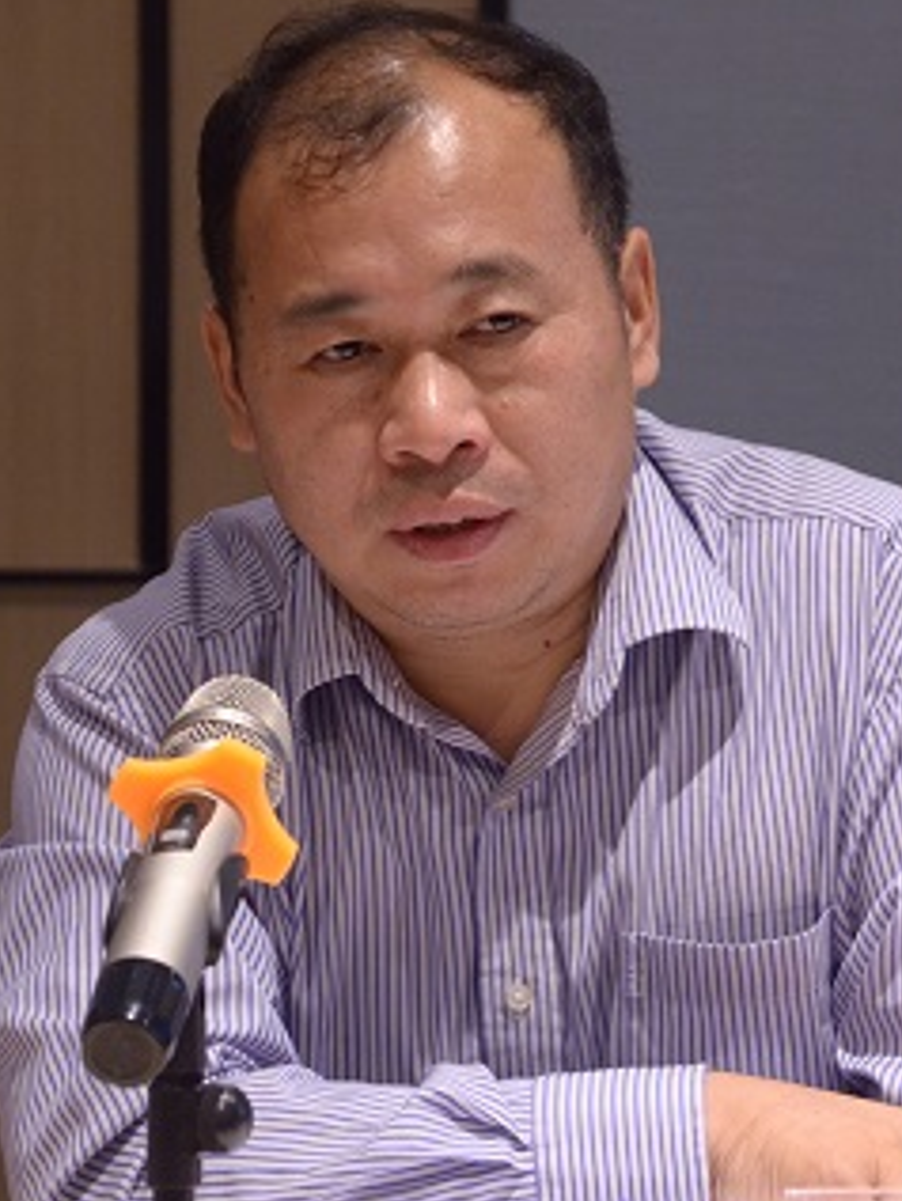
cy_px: 593
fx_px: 9927
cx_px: 822
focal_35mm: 286
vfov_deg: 6.9
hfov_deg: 5.2
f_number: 5.6
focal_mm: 105
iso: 1600
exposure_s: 1/15
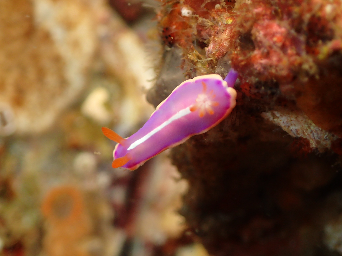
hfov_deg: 23.0
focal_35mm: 85
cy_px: 128
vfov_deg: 17.4
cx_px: 171
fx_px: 840
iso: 320
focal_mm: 15.41
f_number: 13
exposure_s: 1/80
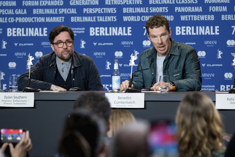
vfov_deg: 7.4
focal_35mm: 186
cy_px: 78
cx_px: 118
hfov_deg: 11.1
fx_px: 1213
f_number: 2.8
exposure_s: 1/160
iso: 1600
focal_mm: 124.3
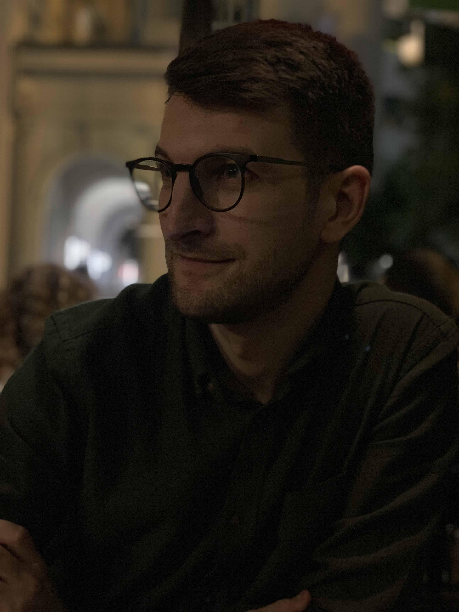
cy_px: 306
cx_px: 230
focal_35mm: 52
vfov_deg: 36.8
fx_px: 919
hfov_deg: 28.0
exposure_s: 1/25
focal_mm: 6
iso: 640
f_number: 2.4
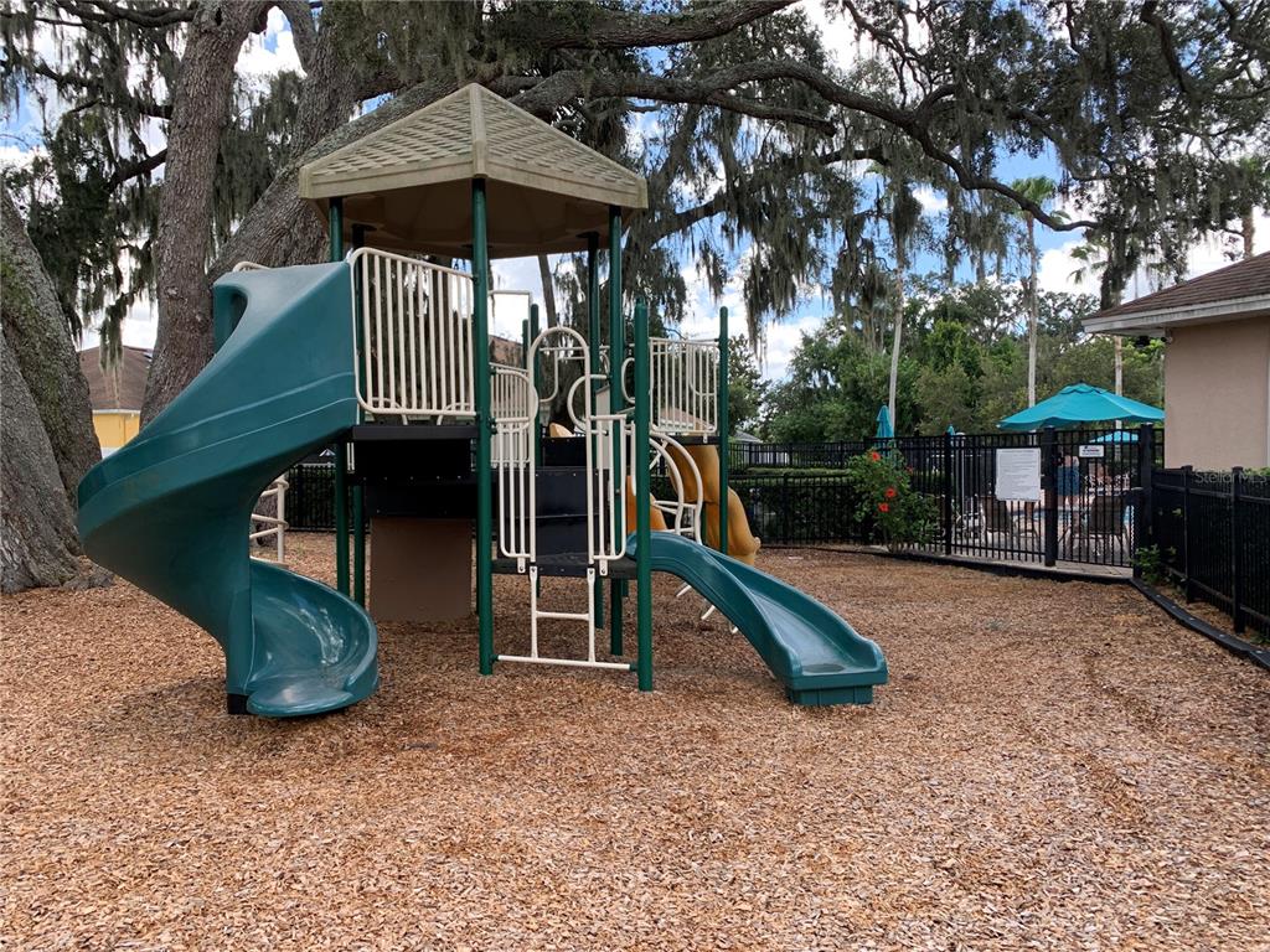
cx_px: 635
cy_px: 476
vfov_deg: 53.1
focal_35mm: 26
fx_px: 954
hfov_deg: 67.3
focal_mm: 4.25
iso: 25
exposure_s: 1/340
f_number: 1.8
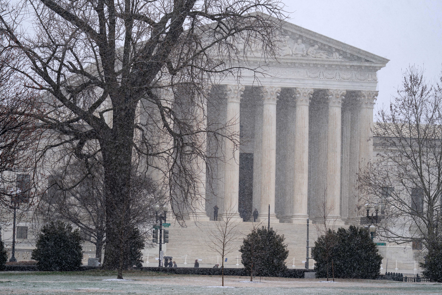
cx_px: 221
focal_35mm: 163
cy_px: 148
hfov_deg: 12.6
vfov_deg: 8.4
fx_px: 2001
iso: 100
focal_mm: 163
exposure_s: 1/400
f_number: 2.8
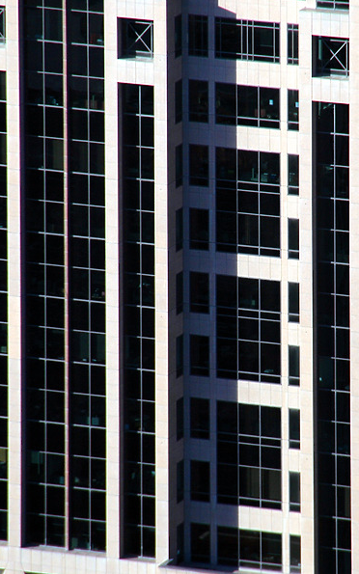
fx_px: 7231
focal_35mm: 462
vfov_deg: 4.5
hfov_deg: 2.8
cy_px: 287
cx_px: 245
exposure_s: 1/250
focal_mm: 200
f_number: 6.3
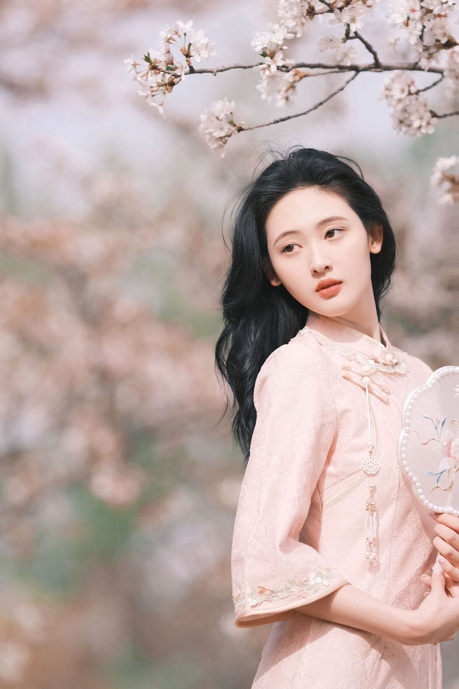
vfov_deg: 10.1
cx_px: 230
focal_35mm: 203
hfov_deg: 6.8
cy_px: 344
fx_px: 3882
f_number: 2
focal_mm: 135
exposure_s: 1/25000
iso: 2000
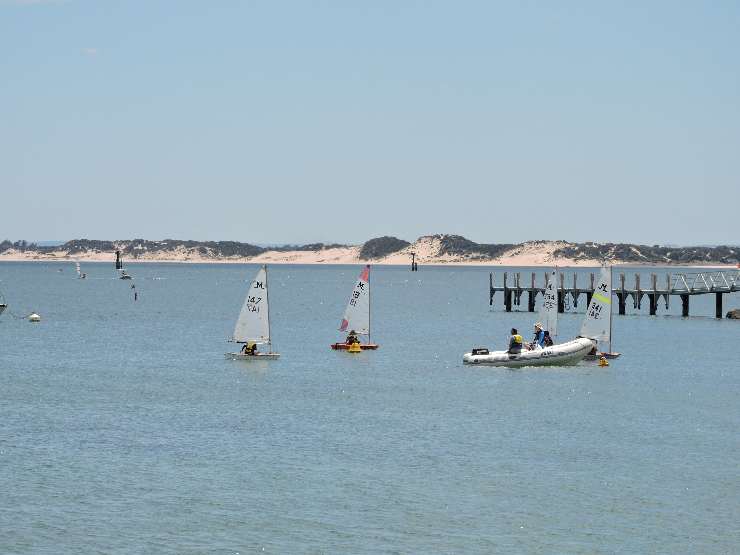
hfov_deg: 11.6
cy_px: 278
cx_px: 370
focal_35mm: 170
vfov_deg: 8.7
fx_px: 3634
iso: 100
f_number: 5.2
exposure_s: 1/800
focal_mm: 30.5
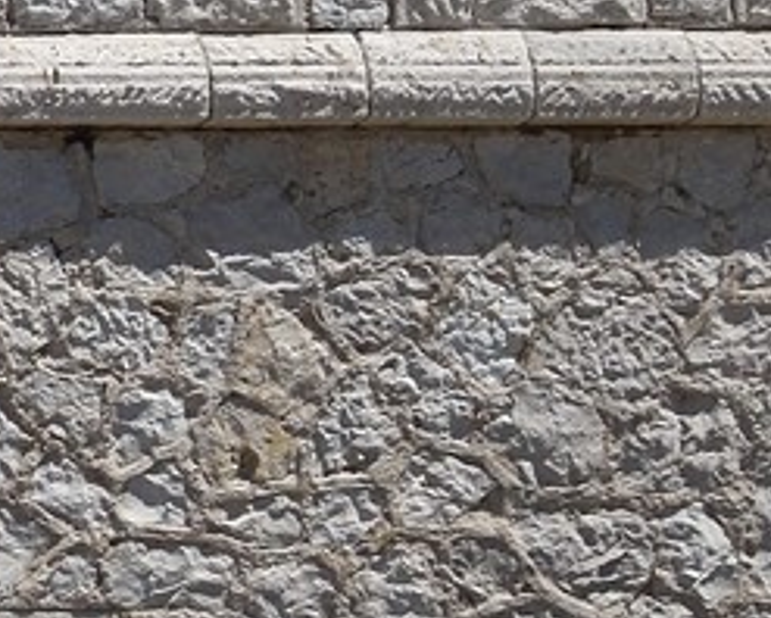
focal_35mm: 176
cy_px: 1133
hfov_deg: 9.2
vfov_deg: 8.4
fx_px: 4019
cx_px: -1395
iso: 200
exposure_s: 1/400
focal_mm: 29
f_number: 13
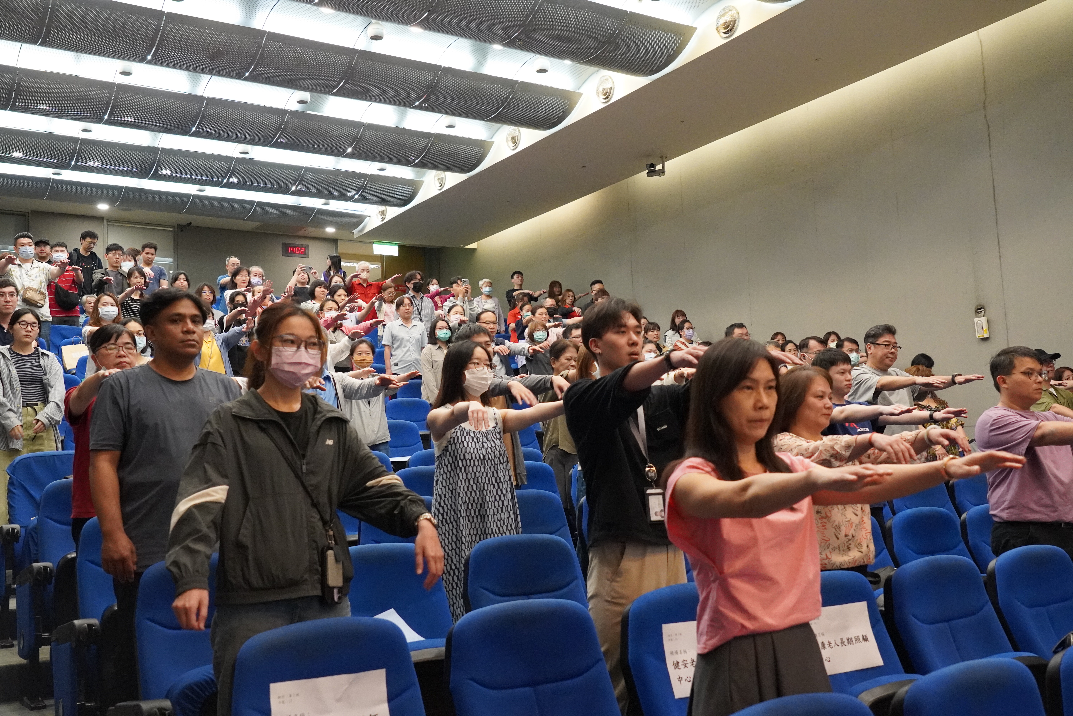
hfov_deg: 53.1
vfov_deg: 36.9
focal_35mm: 36
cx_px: 536
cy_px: 358
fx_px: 1073
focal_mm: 24
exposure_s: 1/160
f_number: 4
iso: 4000
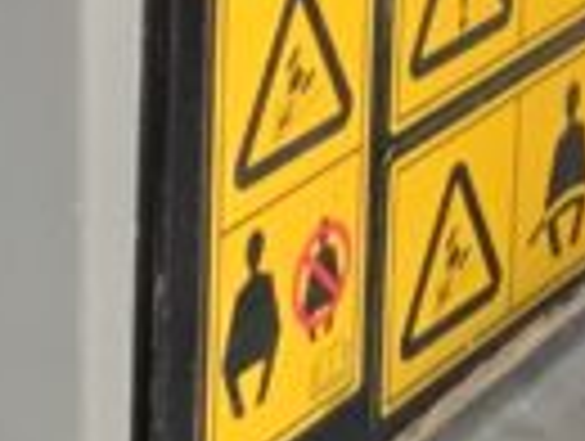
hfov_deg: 8.7
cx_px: 256
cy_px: -626
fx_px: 3860
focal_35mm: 228
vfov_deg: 6.2
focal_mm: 3
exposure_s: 1/60
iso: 100
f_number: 1.8
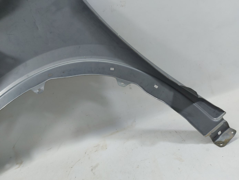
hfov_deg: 71.6
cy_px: 90
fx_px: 166
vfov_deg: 56.8
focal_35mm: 24
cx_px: 120
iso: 40
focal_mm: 5.23
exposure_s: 1/50
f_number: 1.8
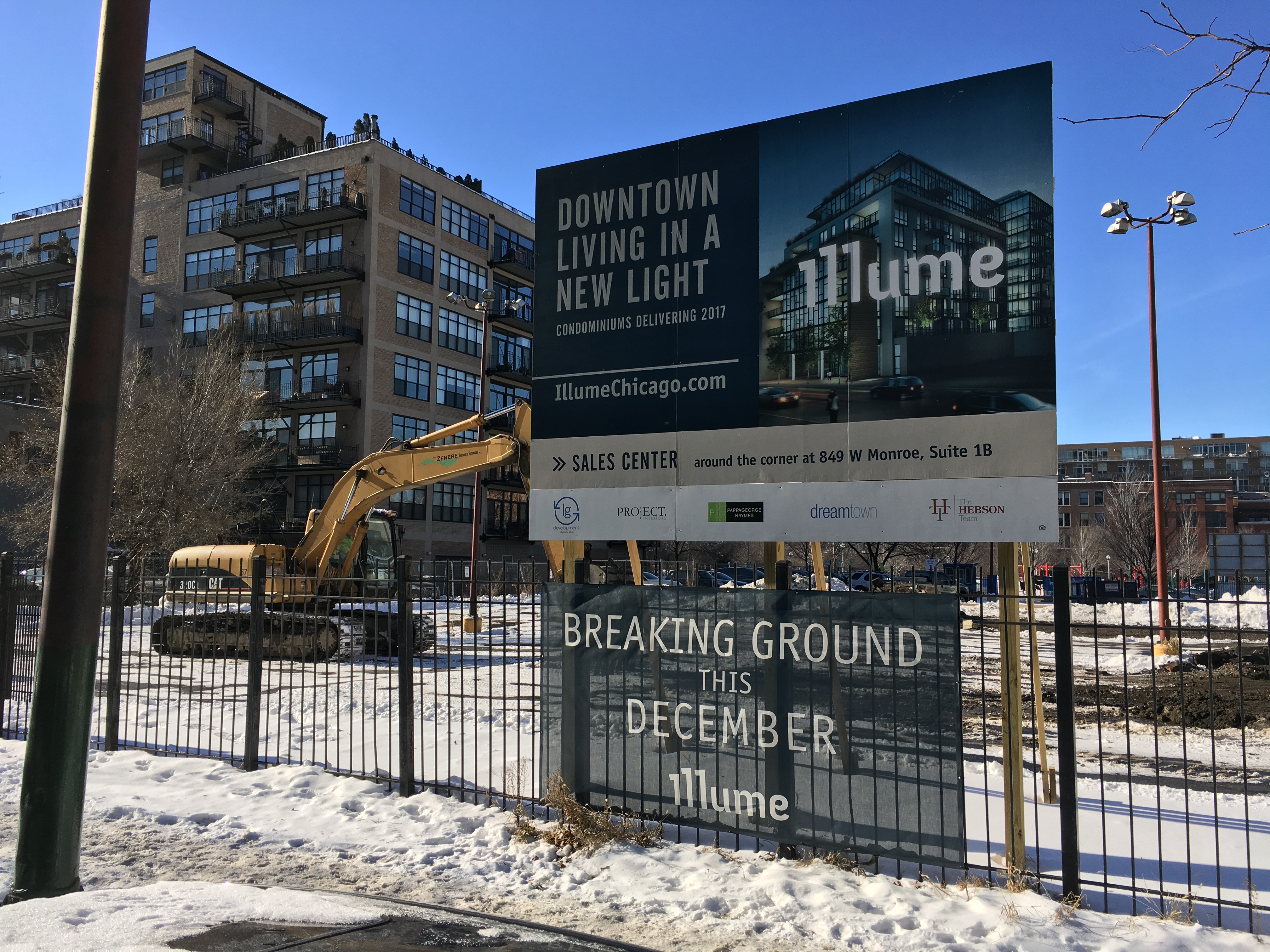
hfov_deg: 61.7
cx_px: 635
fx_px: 1064
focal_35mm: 29
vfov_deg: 48.2
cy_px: 476
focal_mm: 4.15
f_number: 2.2
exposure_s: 1/1709
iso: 25
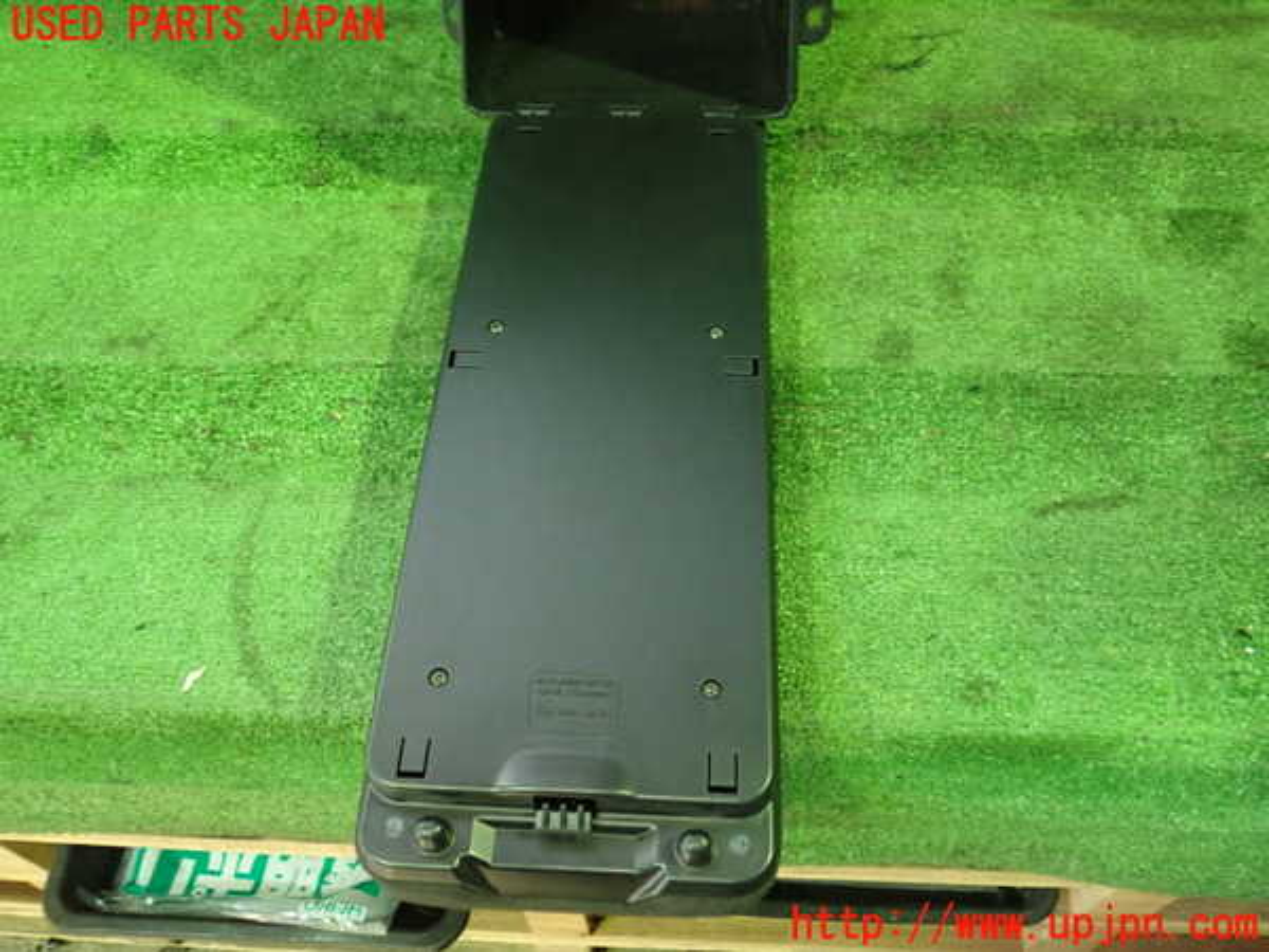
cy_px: 476
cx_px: 634
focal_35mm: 30
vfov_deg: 46.8
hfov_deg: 60.0
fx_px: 1100
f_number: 2.3
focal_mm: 5.5
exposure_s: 1/30
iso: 800
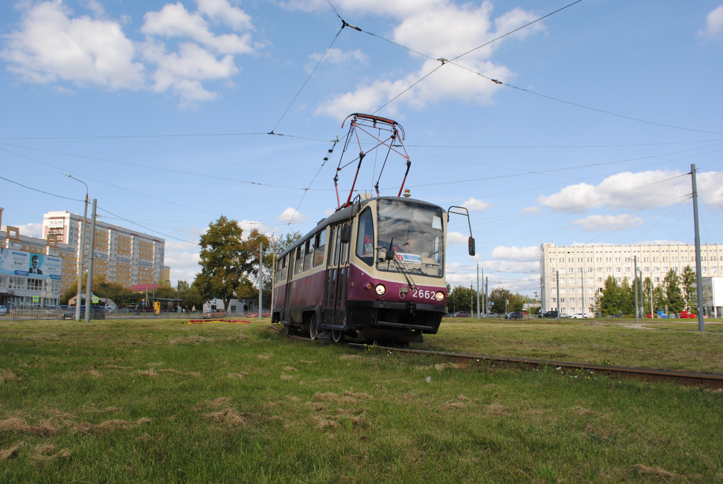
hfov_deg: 61.9
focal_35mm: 30
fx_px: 603
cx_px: 362
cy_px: 242
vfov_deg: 43.7
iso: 100
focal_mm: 20
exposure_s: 1/250
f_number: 8
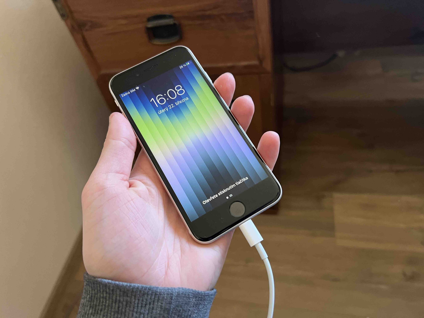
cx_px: 212
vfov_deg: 53.1
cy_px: 159
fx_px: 318
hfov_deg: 67.3
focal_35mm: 26
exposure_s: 1/60
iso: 250
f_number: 1.5
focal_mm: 5.7
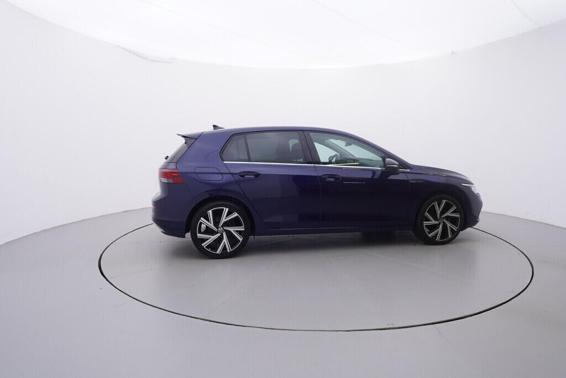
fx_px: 354
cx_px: 283
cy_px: 189
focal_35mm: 22
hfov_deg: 77.3
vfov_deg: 56.2
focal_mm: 15
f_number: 5
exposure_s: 1/80
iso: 200
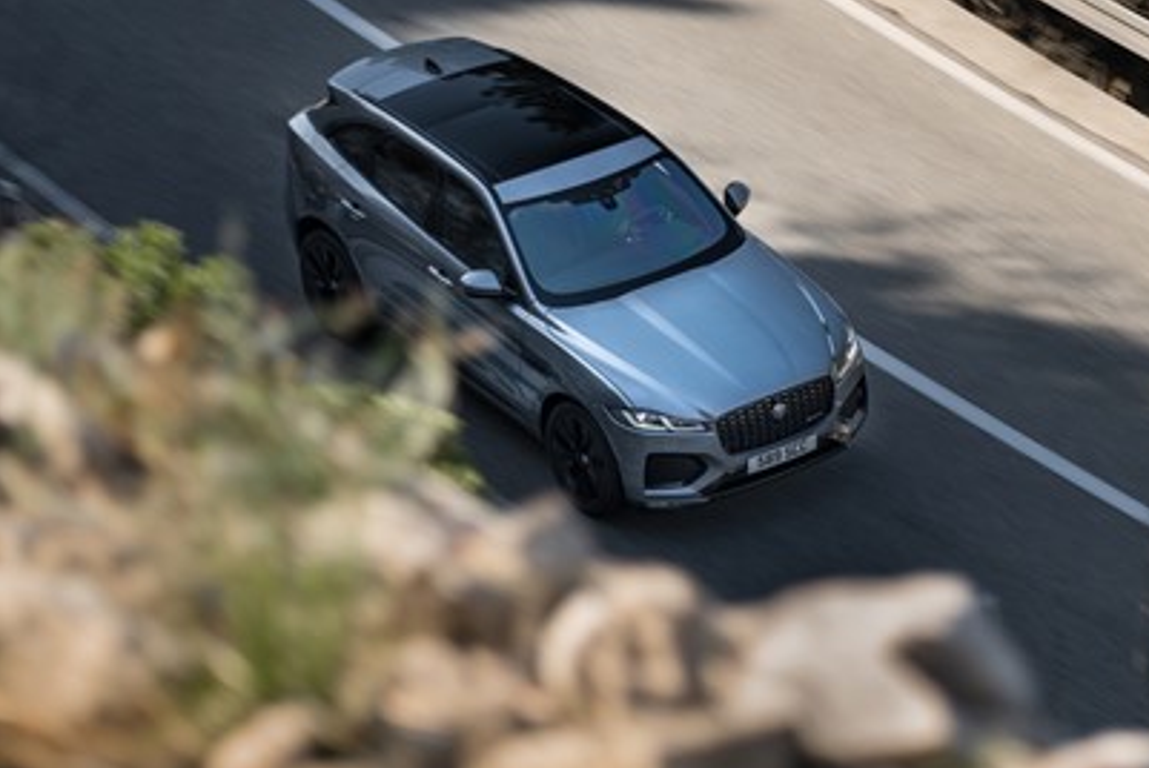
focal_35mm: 178
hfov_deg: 11.5
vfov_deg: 7.7
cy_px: 324
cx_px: 968
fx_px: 5685
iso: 50
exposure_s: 1/80
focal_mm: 105
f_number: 4
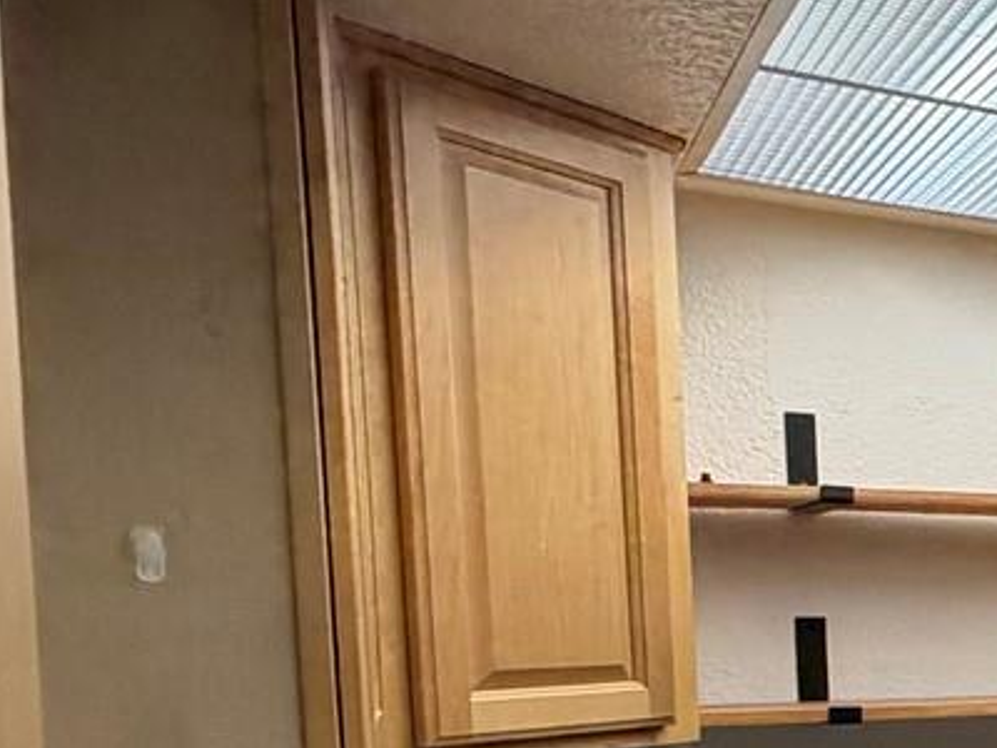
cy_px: 696
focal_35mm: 56
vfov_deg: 25.2
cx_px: 1944
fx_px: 1613
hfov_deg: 19.9
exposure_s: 1/120
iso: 160
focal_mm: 2.22
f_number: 2.2
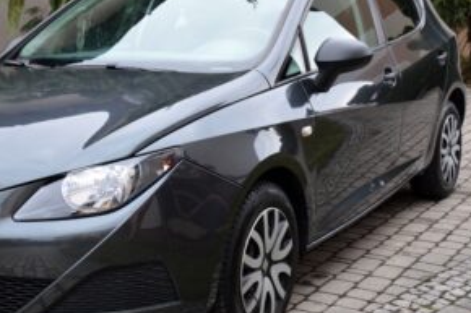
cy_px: 144
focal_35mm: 67
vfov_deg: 20.3
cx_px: 158
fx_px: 875
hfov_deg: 29.9
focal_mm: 25
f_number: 5.6
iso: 360
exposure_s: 1/125
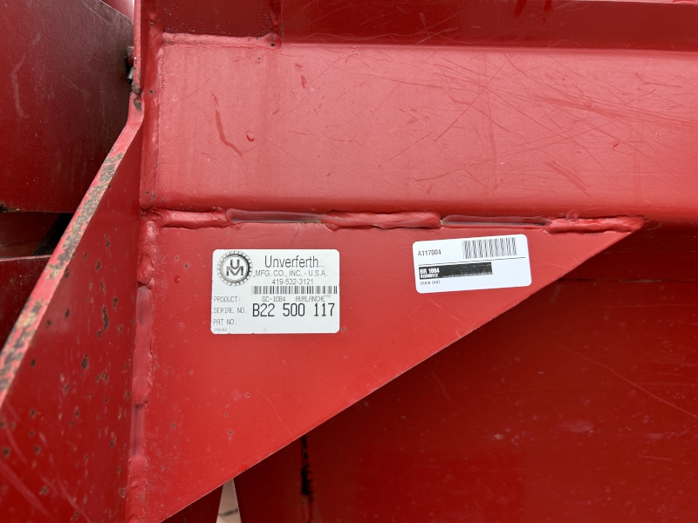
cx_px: 349
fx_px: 524
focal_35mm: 26
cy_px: 262
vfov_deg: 53.1
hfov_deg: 67.3
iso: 50
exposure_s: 1/318
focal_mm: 5.7
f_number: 1.5
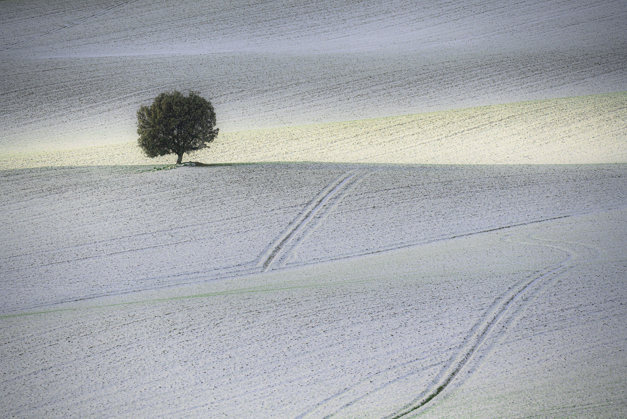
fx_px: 6758
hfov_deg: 5.3
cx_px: 314
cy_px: 210
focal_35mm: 388
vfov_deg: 3.5
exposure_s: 1/320
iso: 400
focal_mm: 388
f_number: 11
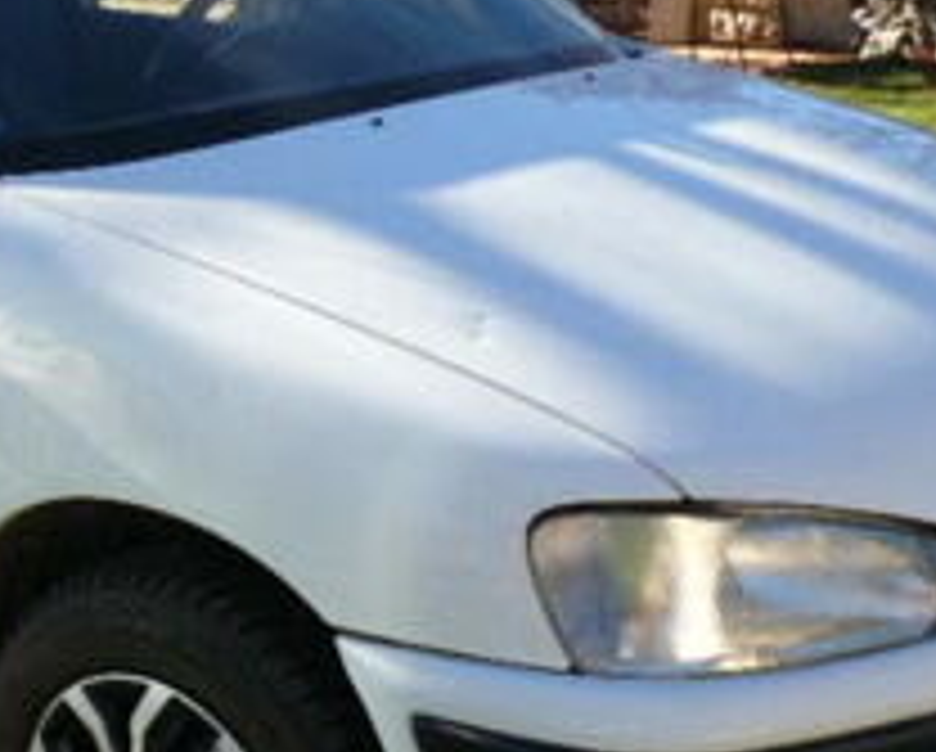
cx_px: 22
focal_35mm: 81
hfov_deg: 22.7
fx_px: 2247
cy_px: 414
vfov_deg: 19.0
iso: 100
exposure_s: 1/200
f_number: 5
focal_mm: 6
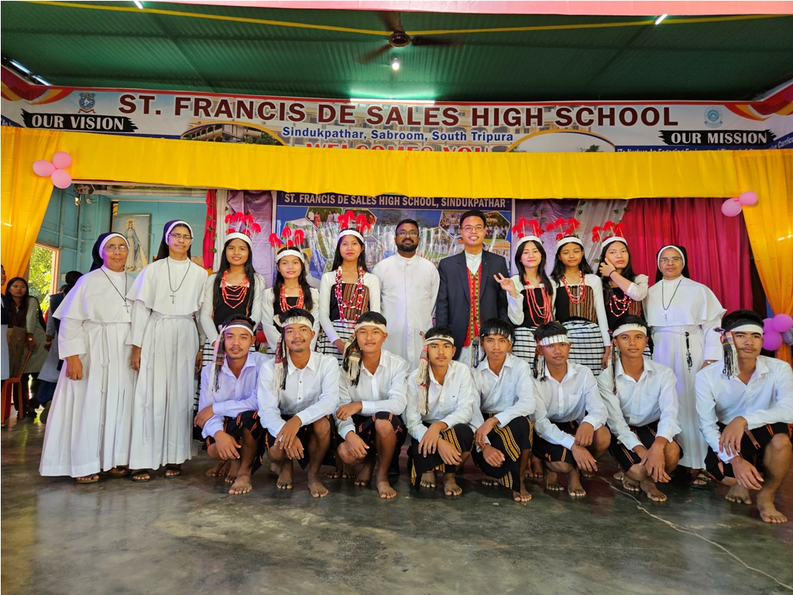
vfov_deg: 58.9
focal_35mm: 23
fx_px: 527
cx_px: 396
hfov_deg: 73.9
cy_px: 298
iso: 80
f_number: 1.8
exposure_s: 1/100
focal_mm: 5.4
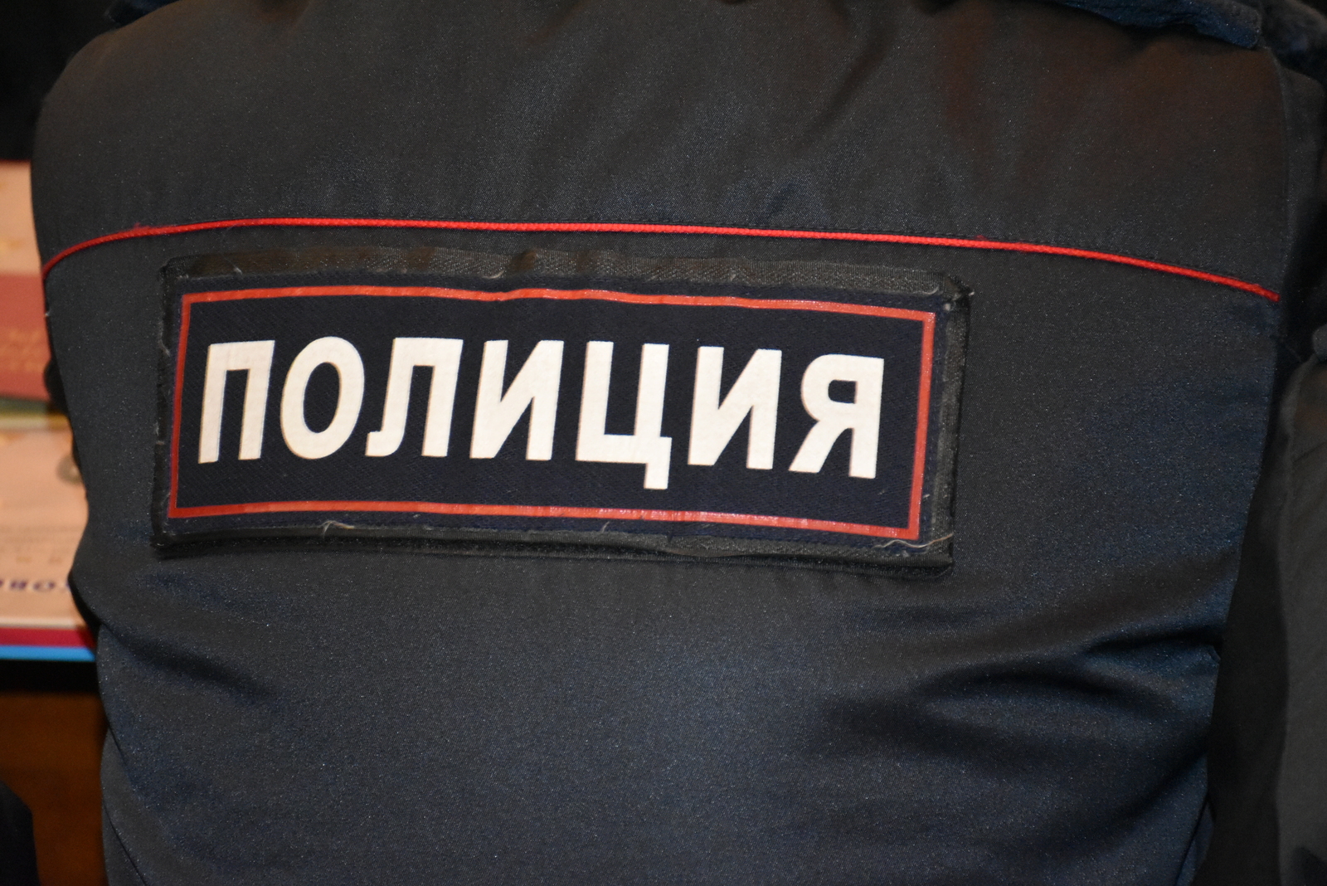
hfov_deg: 17.1
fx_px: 4425
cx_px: 664
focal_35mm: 120
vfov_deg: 11.4
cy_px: 443
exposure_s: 1/60
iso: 4500
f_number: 5.3
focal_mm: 80
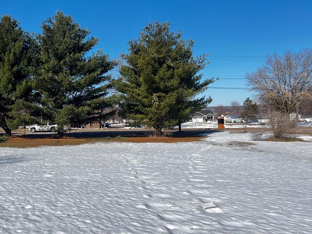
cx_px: 103
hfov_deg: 50.4
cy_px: 118
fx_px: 324
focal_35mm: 36
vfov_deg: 39.7
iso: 50
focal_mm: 5.7
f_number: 1.5
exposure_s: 1/1934
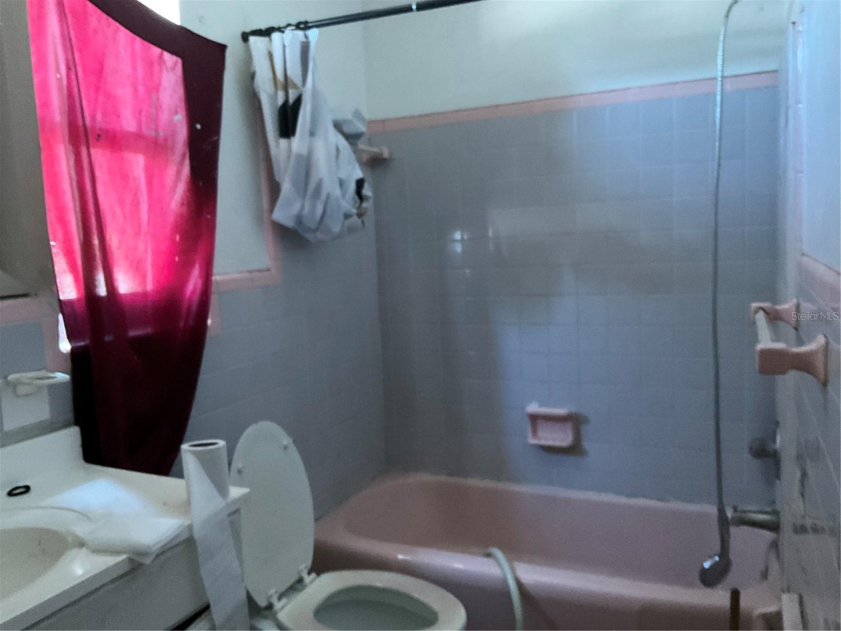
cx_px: 420
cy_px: 316
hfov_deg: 61.7
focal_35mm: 29
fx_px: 705
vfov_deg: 48.2
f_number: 1.8
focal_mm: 3
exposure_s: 1/30
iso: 400
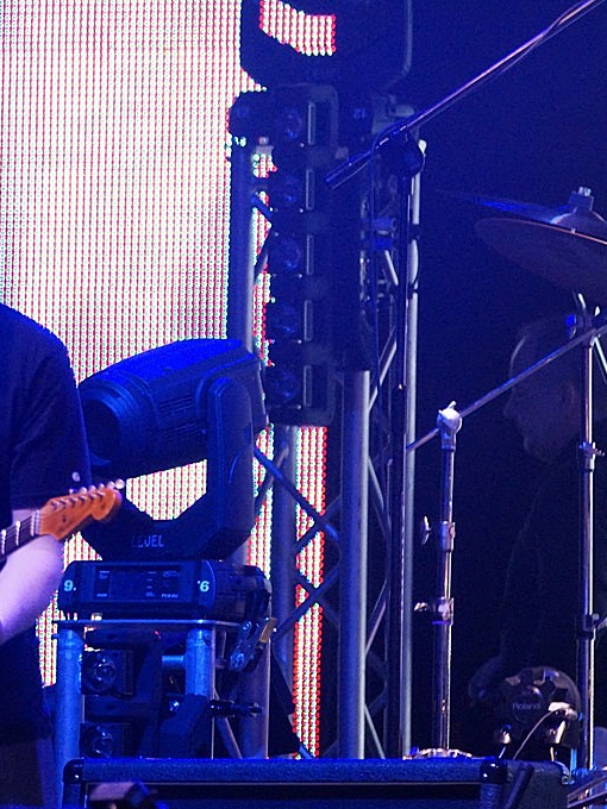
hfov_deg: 2.4
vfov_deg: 3.3
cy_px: 404
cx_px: 26
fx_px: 14215
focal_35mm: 608
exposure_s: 1/125
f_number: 5.6
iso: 3200
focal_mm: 280
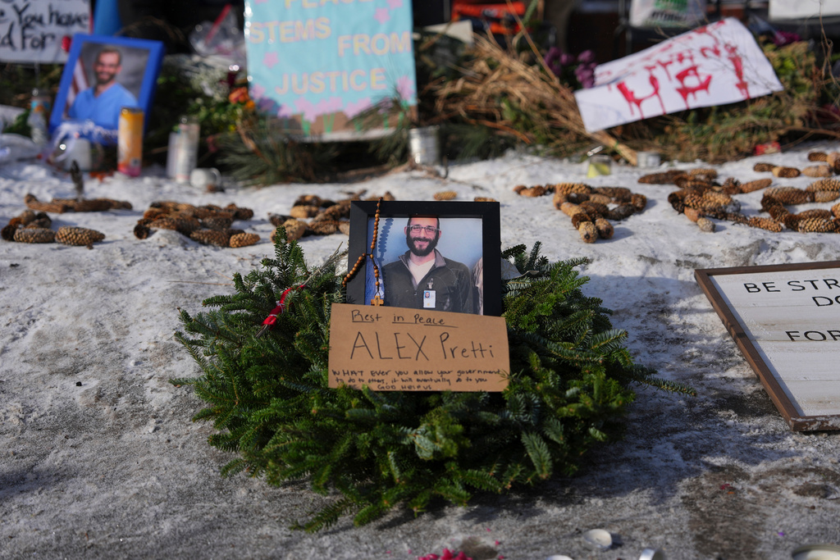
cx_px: 420
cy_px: 280
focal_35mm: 55
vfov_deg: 24.6
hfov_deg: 36.2
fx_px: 1283
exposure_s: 1/4000
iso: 125
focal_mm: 55
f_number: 2.8
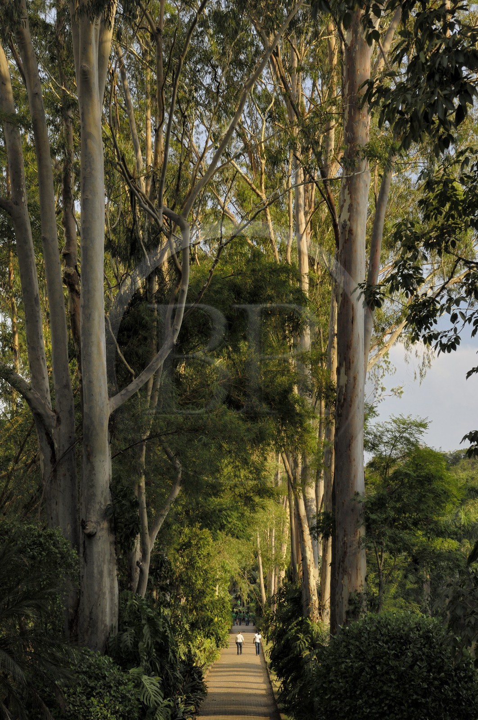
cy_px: 360
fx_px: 1498
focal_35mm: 75
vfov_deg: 27.0
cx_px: 239
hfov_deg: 18.1
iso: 100
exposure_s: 1/125
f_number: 8
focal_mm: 50
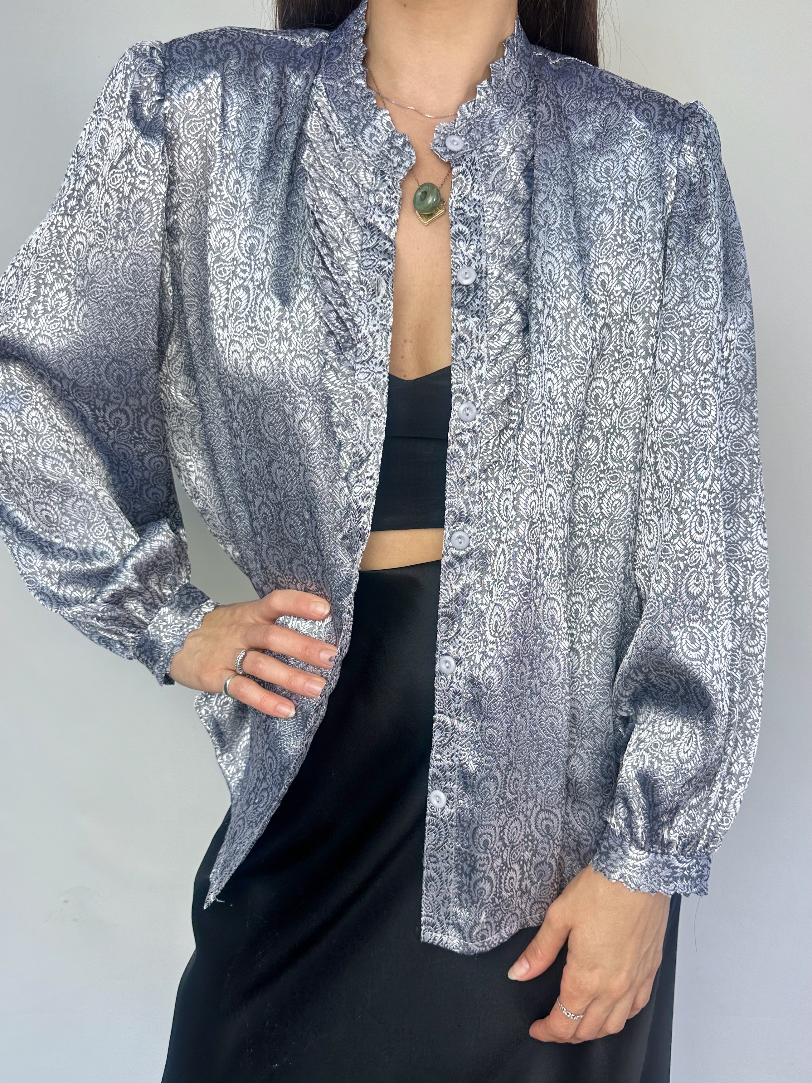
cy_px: 542
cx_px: 406
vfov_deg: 71.6
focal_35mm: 24
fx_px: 751
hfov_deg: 56.8
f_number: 1.78
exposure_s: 1/226
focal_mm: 6.86
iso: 64
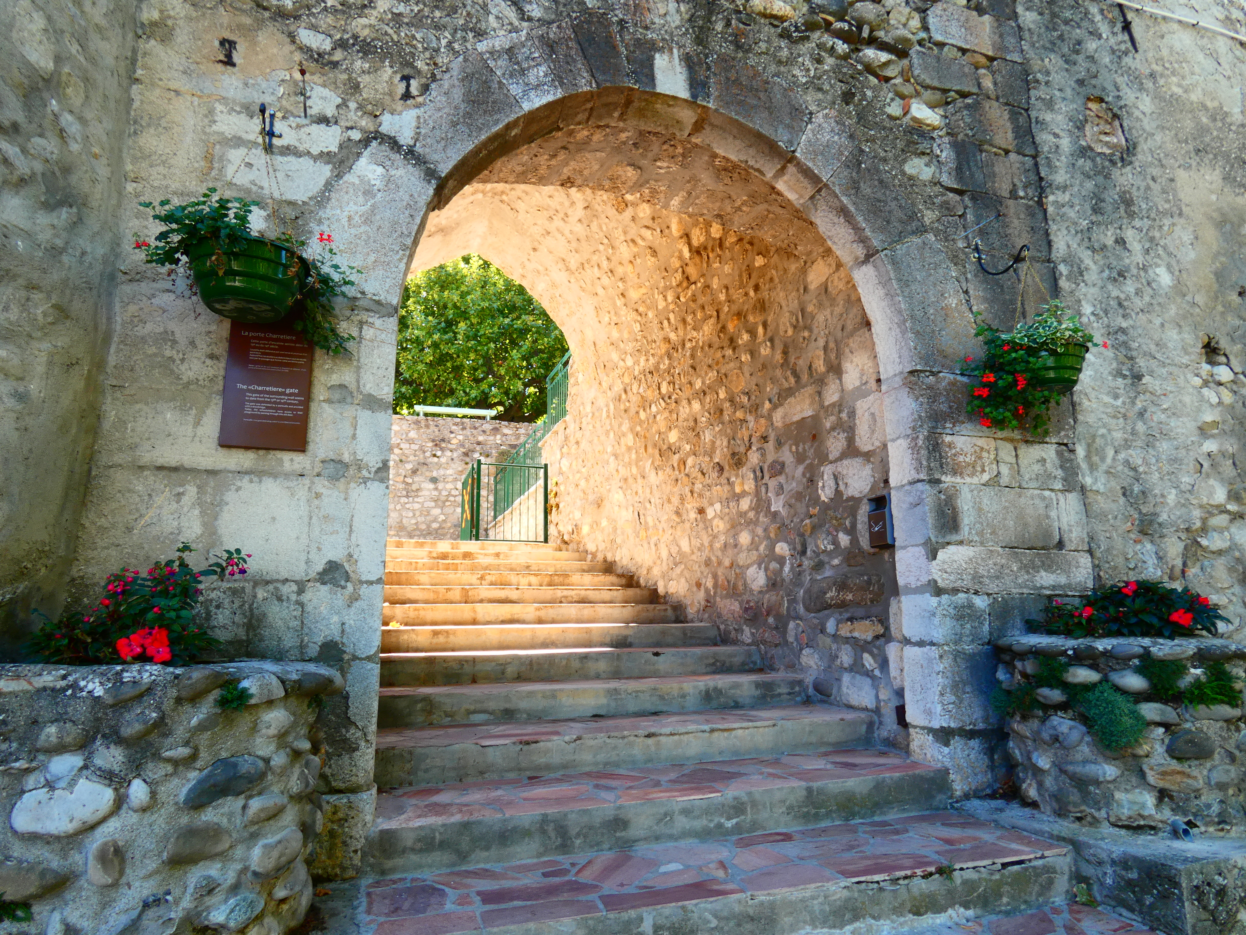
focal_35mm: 20
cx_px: 623
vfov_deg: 66.0
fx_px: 720
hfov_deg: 81.7
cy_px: 468
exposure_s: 1/60
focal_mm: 3.6
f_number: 4.5
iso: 80
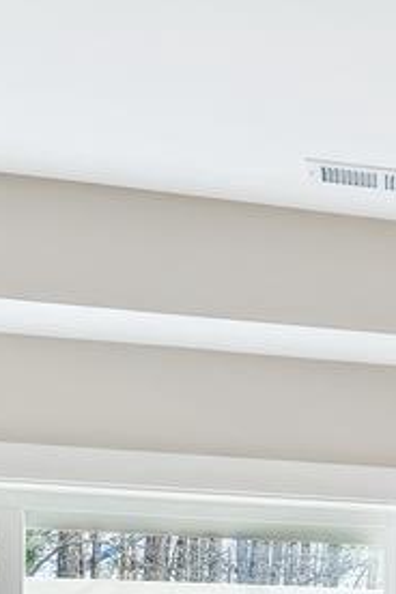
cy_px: 845
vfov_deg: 15.2
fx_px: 2079
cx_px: 1539
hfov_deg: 7.7
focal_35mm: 126
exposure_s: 1/13
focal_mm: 17
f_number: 8
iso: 100
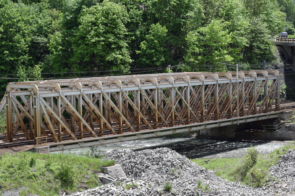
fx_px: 676
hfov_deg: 24.6
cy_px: 98
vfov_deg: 16.6
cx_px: 148
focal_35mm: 82
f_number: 8
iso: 250
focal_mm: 55
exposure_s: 1/250
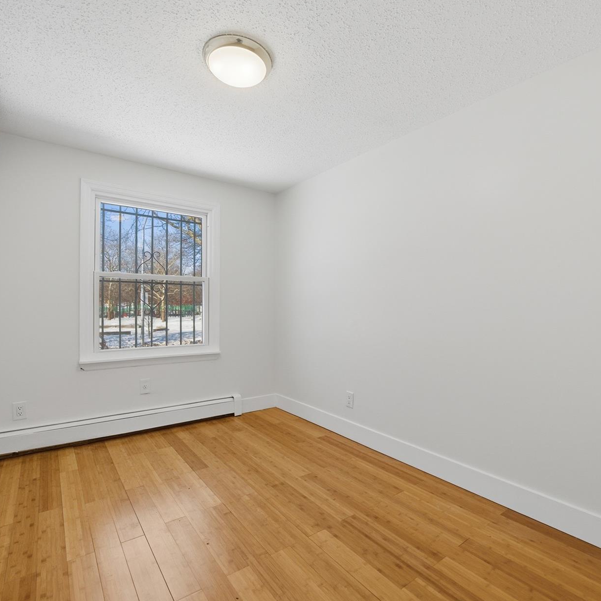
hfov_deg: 83.8
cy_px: 313
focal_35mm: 17
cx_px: 322
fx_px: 334
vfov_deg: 83.9
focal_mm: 12
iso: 800
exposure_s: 1/640
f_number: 8
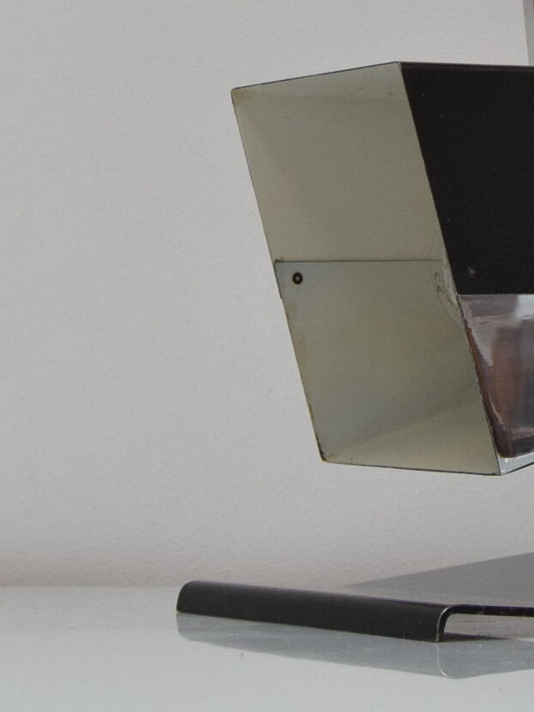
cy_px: -121
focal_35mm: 135
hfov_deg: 10.9
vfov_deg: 14.2
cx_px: 528
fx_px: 2777
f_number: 7.1
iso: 1600
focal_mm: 26
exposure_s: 1/200
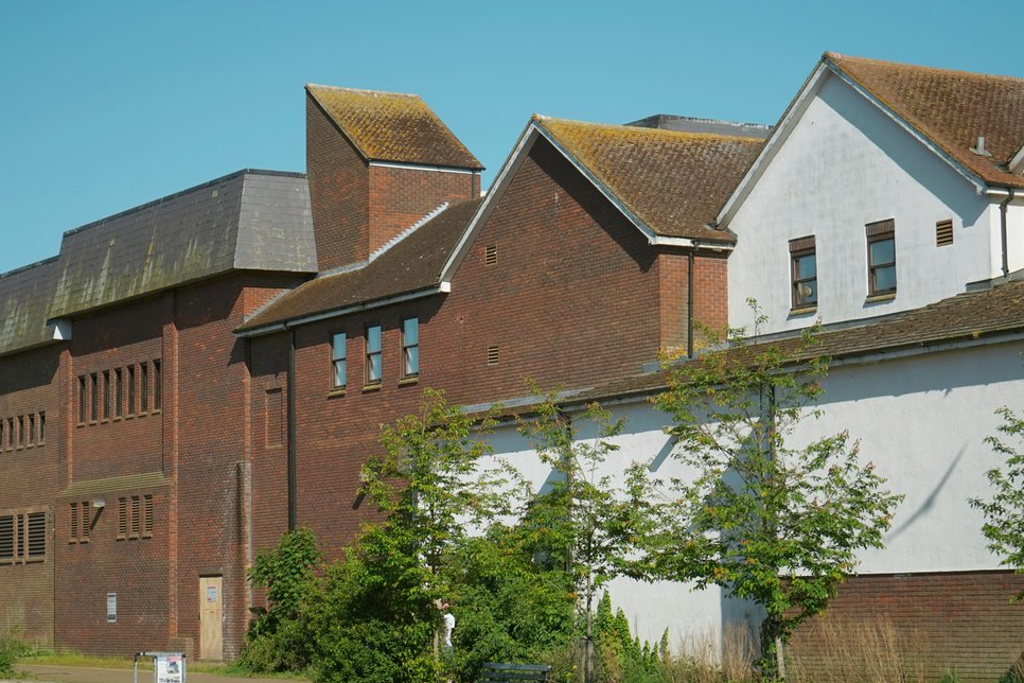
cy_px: 381
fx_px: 2474
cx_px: 437
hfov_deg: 23.4
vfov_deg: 15.7
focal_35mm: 87
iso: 100
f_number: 5.6
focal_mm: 70
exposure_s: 1/320
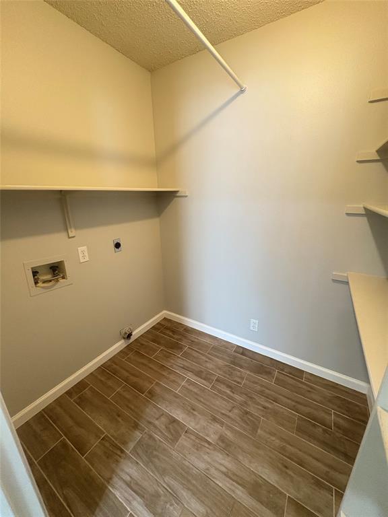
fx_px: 209
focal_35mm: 14
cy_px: 258
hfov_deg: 85.7
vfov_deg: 102.1
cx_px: 194
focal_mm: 2.22
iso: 320
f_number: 2.2
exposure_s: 1/60
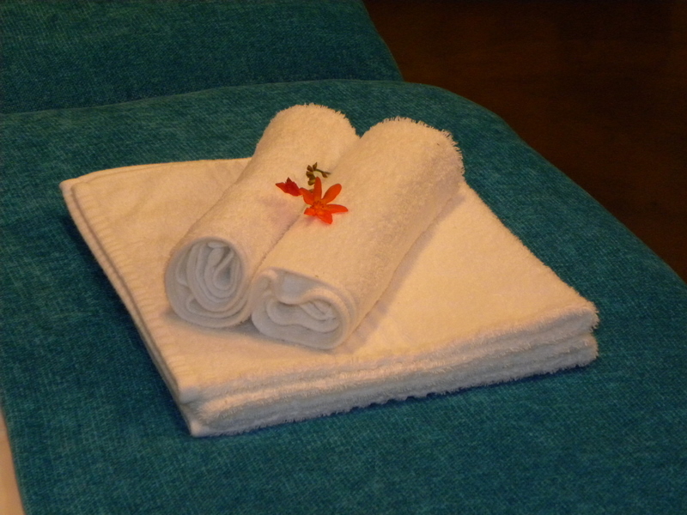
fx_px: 1885
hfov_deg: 20.7
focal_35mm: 95
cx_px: 344
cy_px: 258
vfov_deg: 15.6
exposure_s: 1/21.2
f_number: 4
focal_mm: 16.9
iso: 400
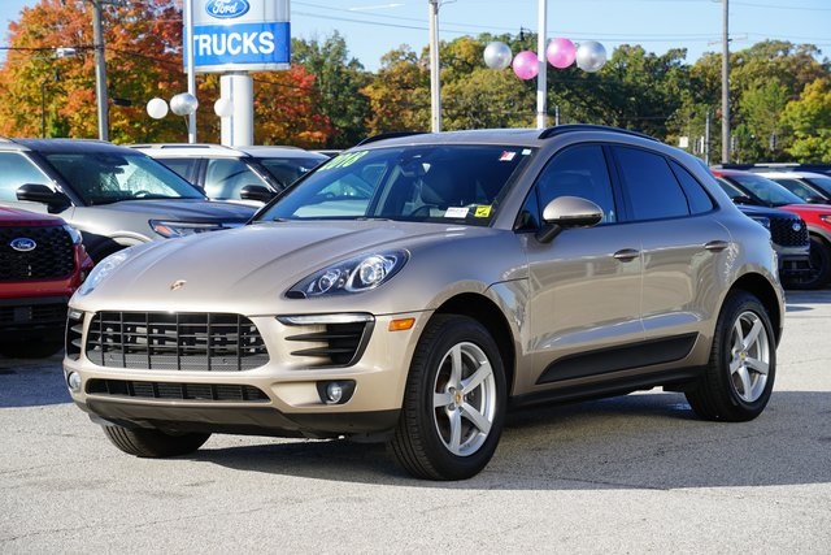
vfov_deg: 16.9
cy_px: 278
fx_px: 1870
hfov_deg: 25.1
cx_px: 416
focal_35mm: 81
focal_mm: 81
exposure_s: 1/125
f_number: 9
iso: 100
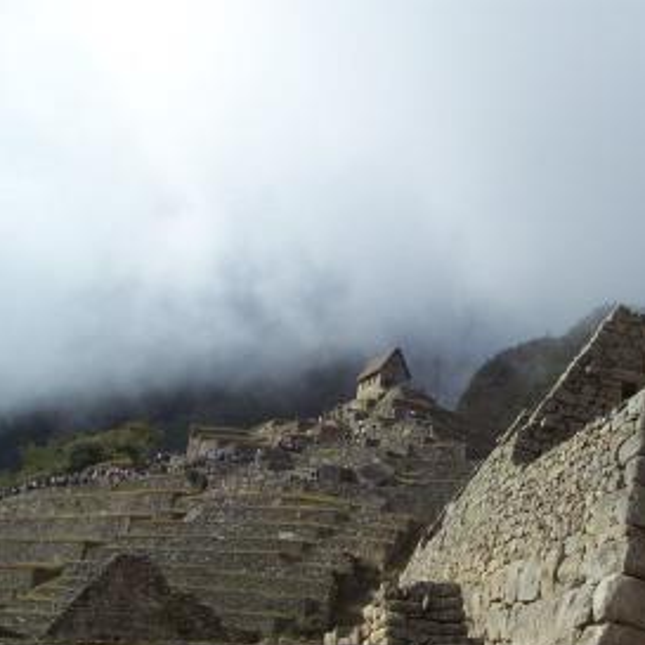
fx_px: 1159
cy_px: 392
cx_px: 526
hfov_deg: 30.3
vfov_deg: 31.0
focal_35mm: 55
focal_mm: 6.3
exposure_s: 1/1000
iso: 80
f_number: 4
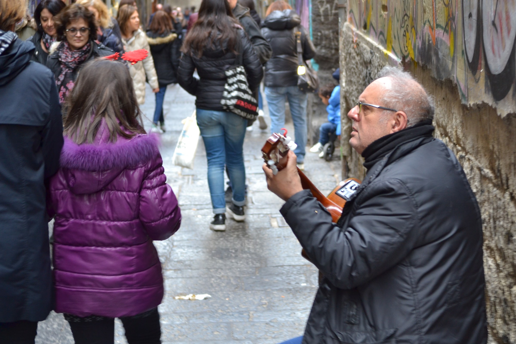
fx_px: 1182
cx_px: 258
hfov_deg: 24.6
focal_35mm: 82
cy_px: 172
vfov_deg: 16.6
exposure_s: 1/30
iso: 450
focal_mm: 55
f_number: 4
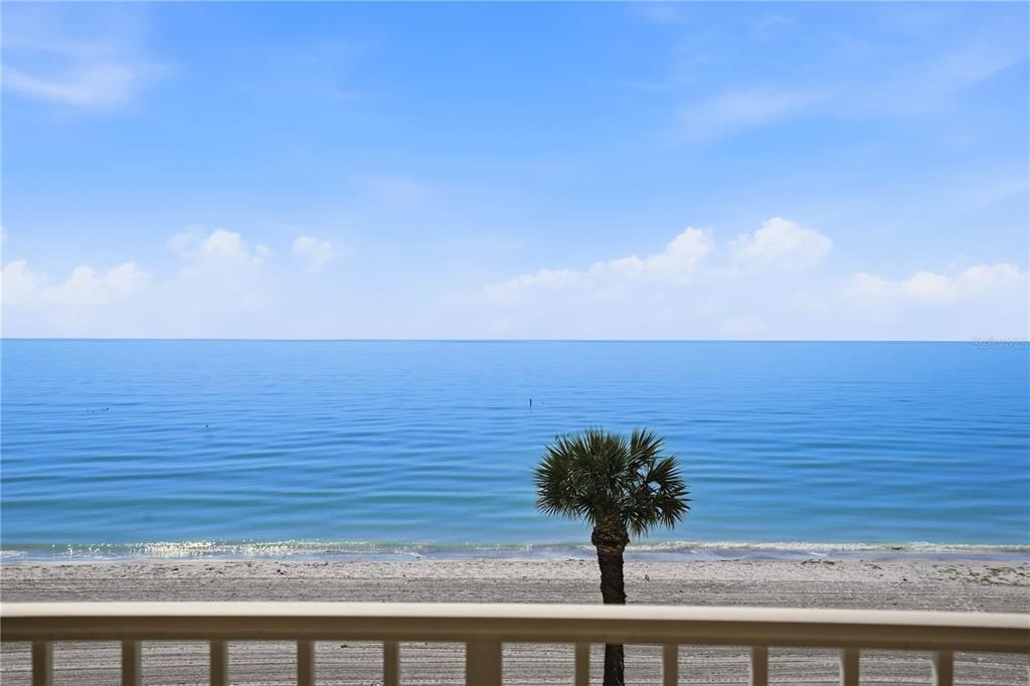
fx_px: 1001
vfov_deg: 37.8
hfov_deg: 54.4
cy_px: 343
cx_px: 515
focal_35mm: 35
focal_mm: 35
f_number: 8
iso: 800
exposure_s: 1/8000
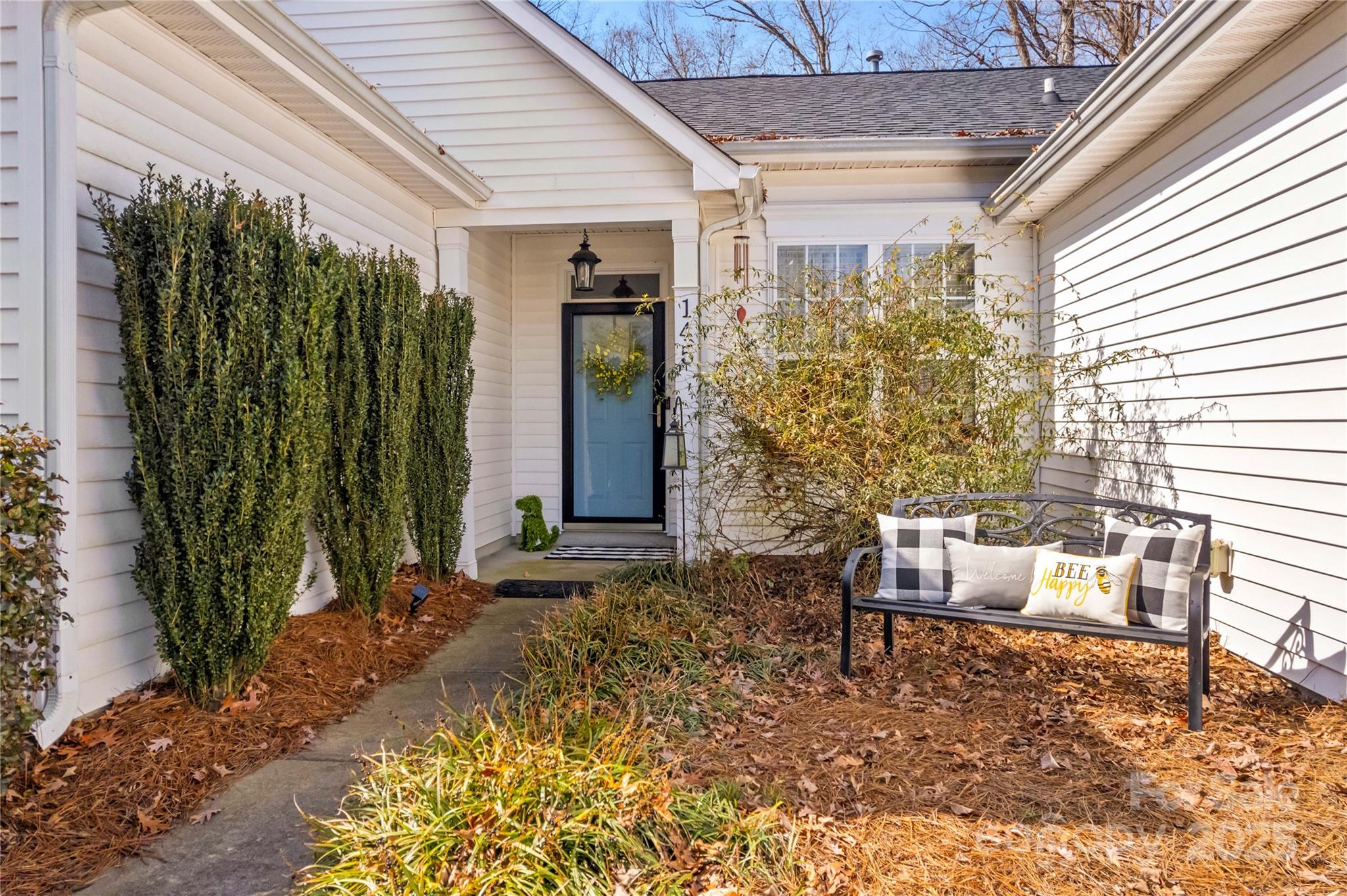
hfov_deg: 78.6
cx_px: 674
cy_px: 448
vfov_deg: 57.2
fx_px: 823
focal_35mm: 22
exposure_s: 1/2500
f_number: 2.8
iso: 400
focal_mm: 8.38
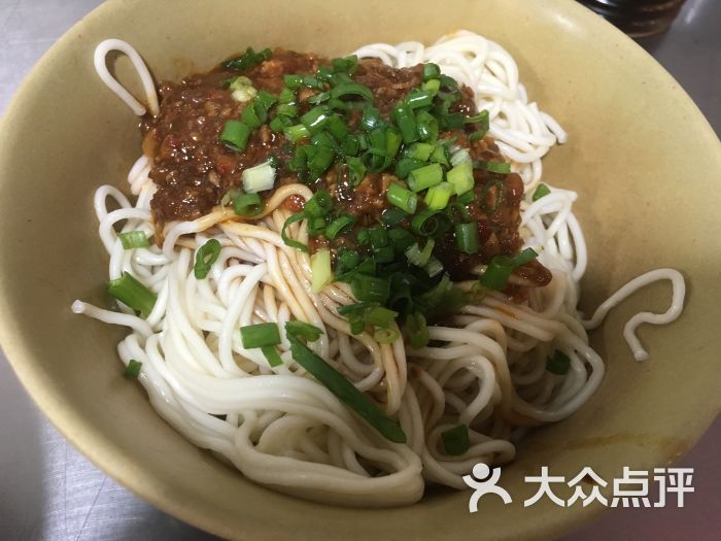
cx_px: 360
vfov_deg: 48.2
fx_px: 604
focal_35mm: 29
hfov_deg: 61.7
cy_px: 270
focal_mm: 4.15
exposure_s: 1/33
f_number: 2.2
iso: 160
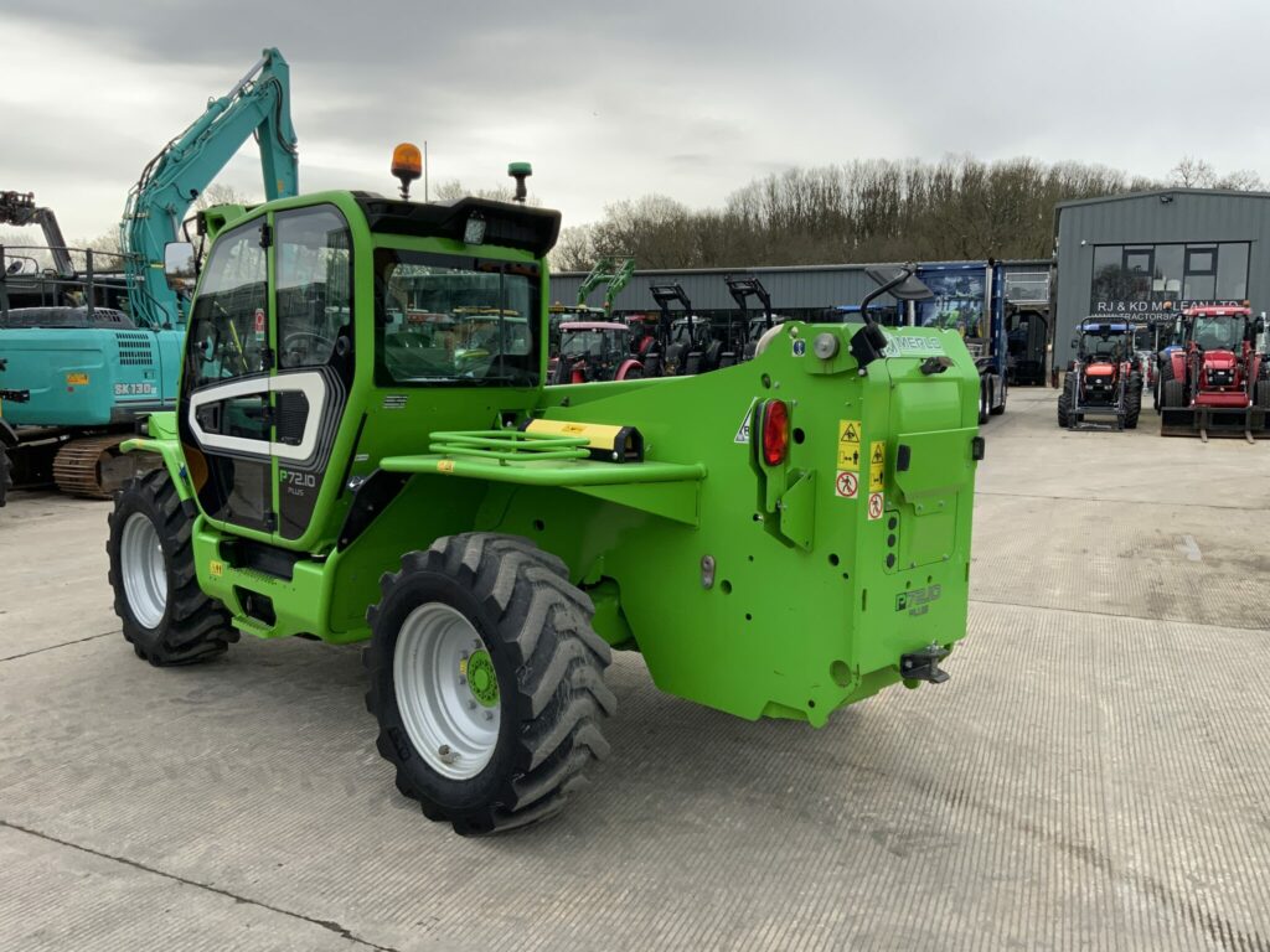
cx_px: 635
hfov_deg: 61.7
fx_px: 1064
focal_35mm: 29
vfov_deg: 48.2
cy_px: 476
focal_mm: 3
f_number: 1.8
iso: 16
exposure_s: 1/997
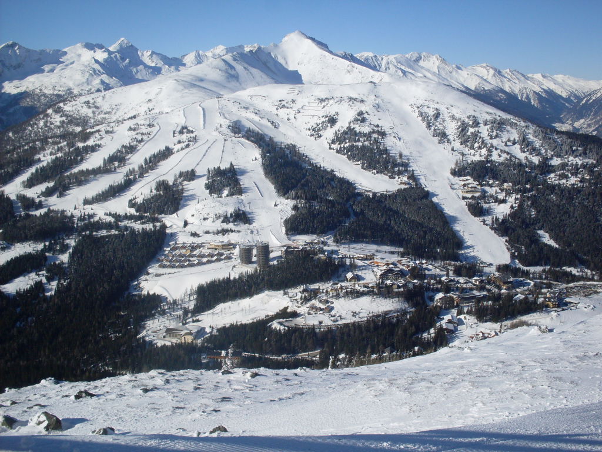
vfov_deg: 37.7
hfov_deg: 49.0
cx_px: 301
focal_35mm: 38
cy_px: 226
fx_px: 661
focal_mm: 6.3
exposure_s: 1/500
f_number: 8.4
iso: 80
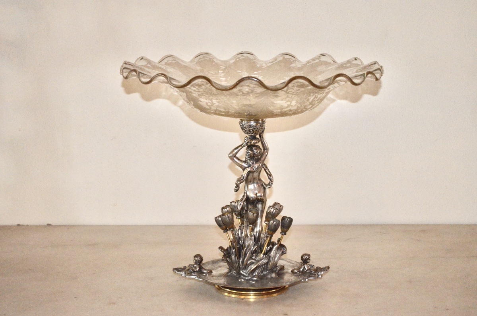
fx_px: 1091
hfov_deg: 24.7
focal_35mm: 82
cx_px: 238
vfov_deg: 16.5
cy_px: 158
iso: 3200
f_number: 5.6
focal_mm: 55
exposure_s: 1/60
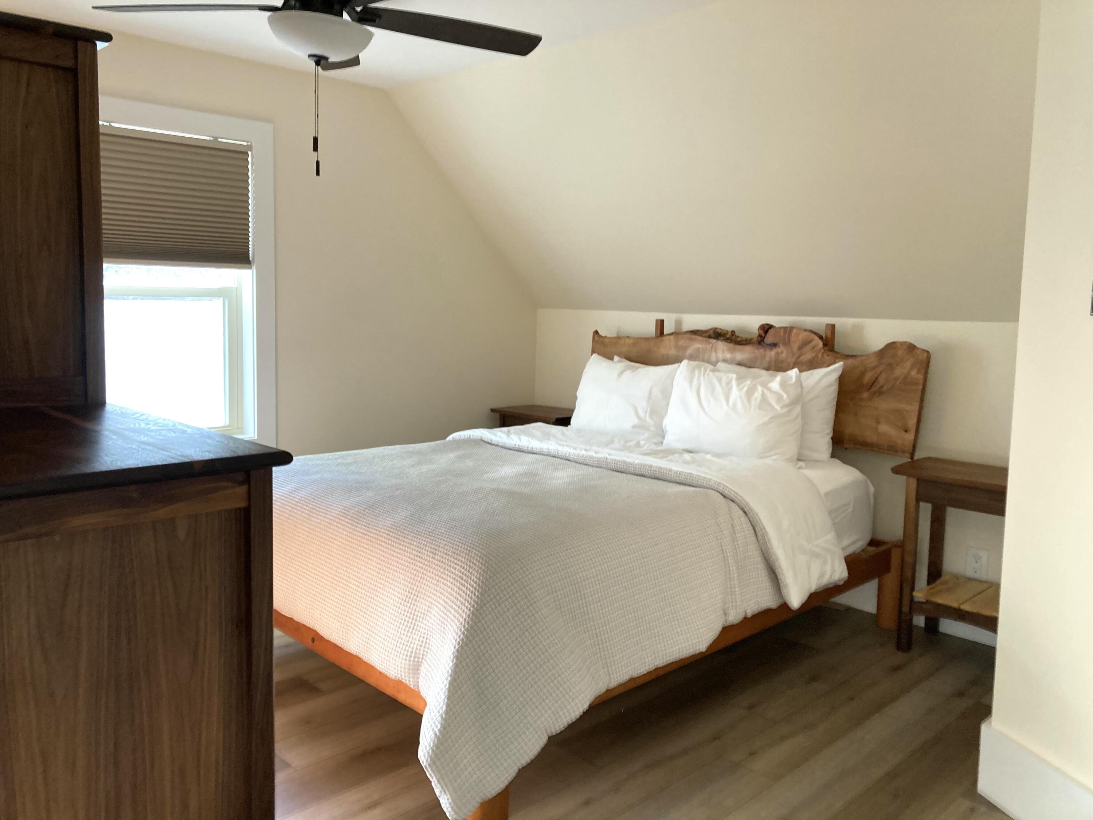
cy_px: 410
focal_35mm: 28
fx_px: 884
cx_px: 546
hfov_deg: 63.4
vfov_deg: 49.7
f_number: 1.8
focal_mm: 3.99
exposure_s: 1/60
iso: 100
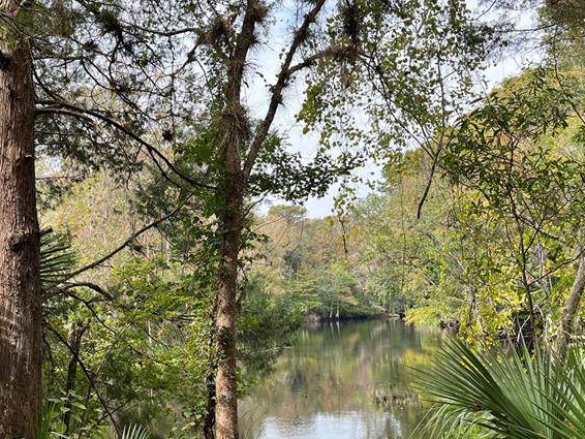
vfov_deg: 30.6
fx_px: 795
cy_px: 306
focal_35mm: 47
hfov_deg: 39.5
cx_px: 159
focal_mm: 5.1
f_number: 1.6
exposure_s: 1/727
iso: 50
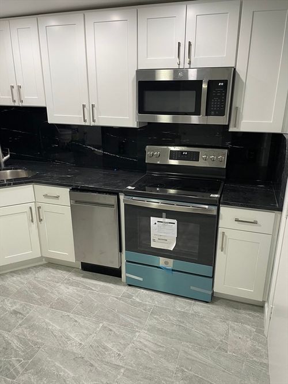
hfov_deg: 53.0
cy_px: 192
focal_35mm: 26
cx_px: 144
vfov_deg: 67.3
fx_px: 289
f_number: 1.6
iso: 80
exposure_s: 1/60
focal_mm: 4.2
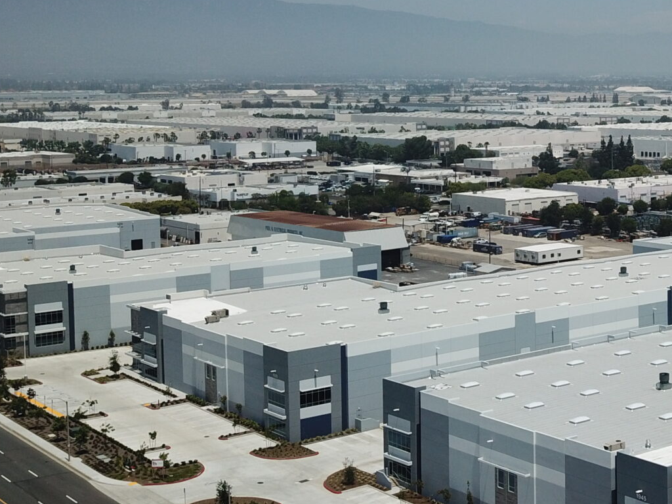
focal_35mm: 65
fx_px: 1262
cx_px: 568
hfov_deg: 28.9
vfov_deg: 22.5
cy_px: 169
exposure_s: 1/3546
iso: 100
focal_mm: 4.73
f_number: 2.2
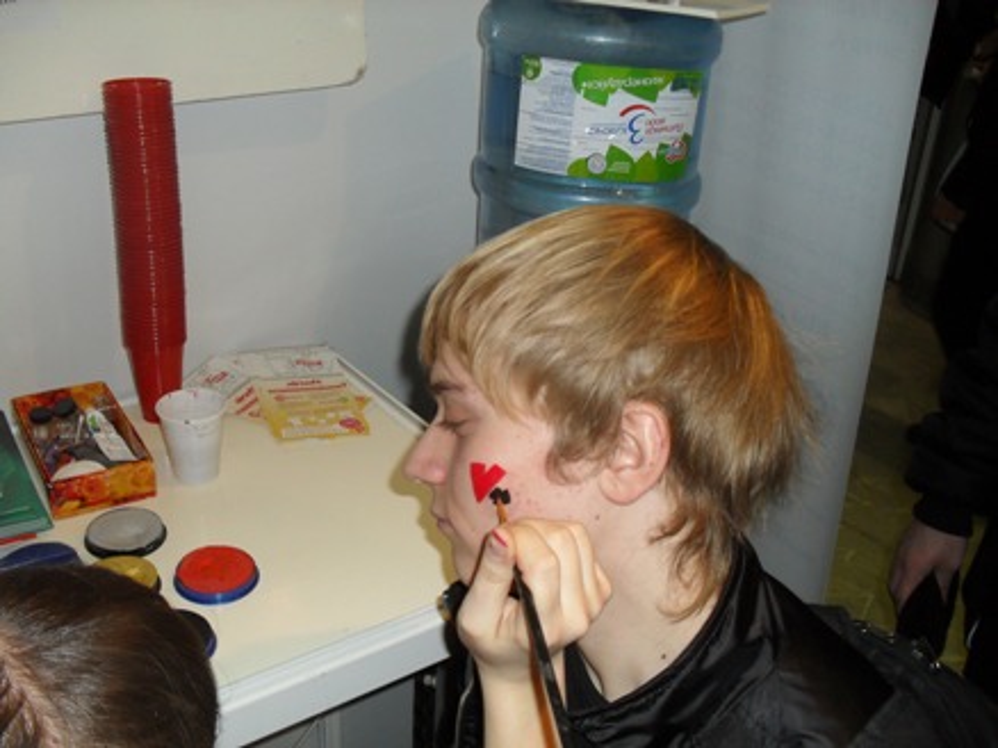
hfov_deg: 52.7
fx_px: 1009
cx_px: 499
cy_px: 374
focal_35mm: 35
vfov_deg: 40.7
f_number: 3.2
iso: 200
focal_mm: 6.3
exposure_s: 1/45
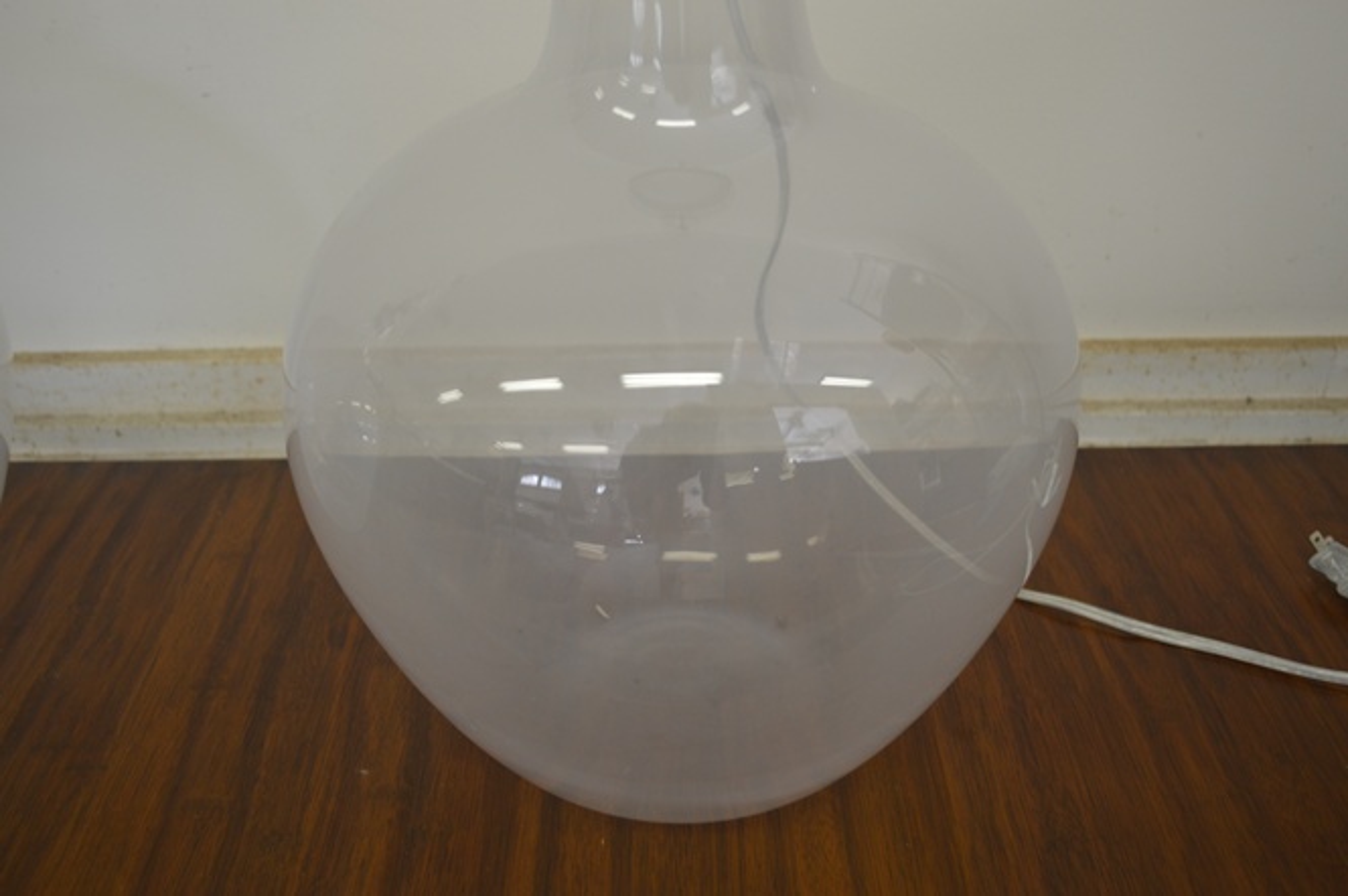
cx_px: 674
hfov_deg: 53.2
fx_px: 1347
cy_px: 448
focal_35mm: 36
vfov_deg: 36.8
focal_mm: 24
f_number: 4
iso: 400
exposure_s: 1/30
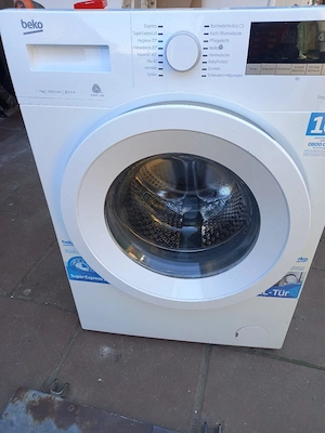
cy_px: 216
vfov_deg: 69.4
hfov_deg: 54.9
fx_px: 313
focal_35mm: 25
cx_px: 162
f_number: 2
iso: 40
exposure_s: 1/101
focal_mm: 4.6
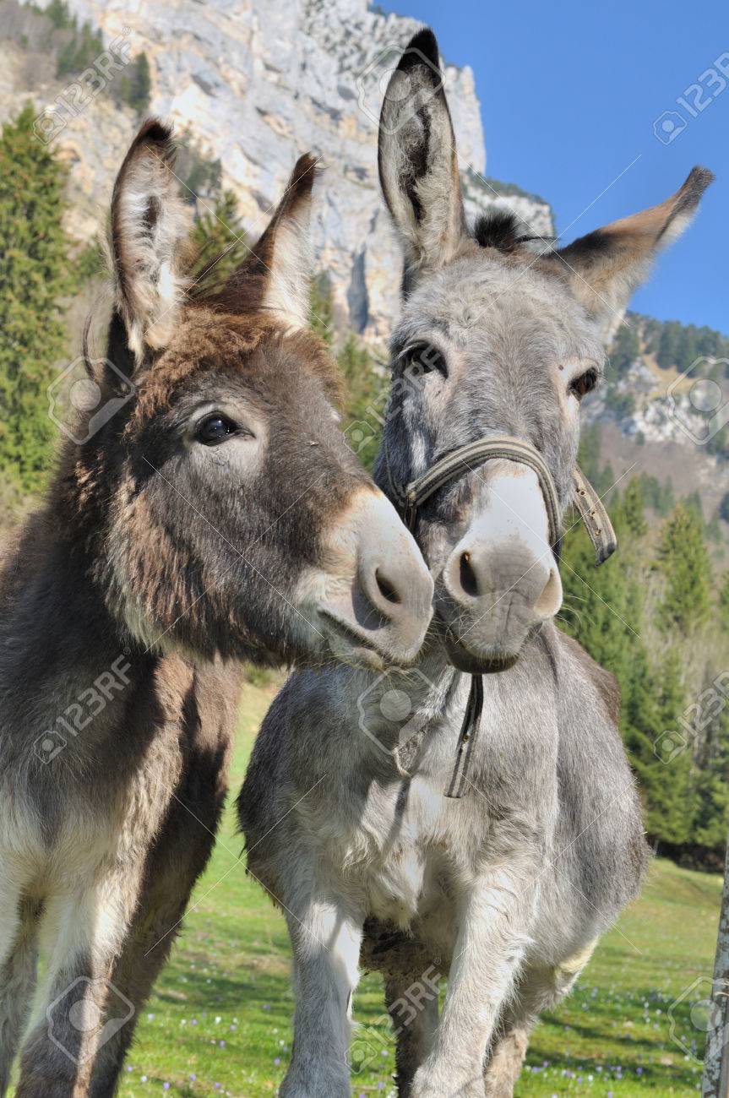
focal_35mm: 63
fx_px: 1919
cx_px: 364
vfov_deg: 31.9
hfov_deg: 21.5
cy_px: 549
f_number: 7.1
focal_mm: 42
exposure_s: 1/200
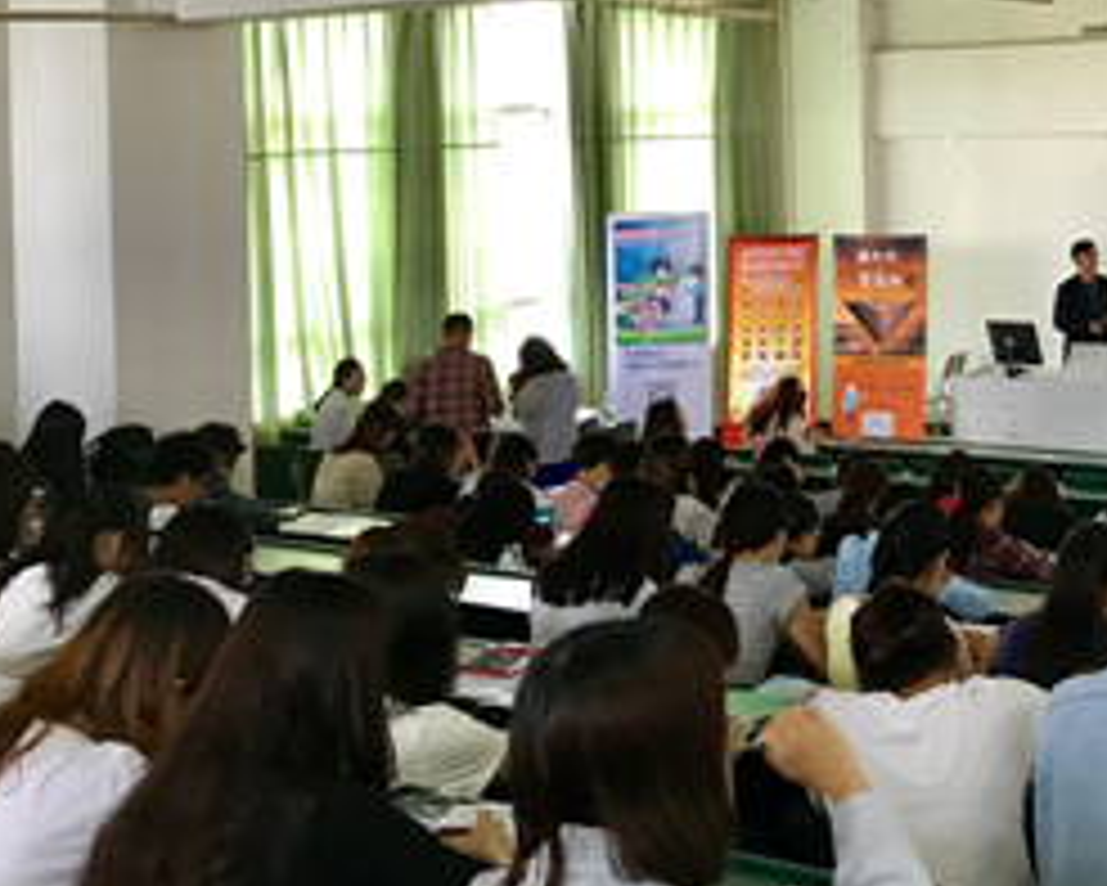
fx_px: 1999
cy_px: 94
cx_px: 1066
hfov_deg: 29.2
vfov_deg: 24.3
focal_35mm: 61
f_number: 1.8
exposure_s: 1/33
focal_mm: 3.99
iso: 25
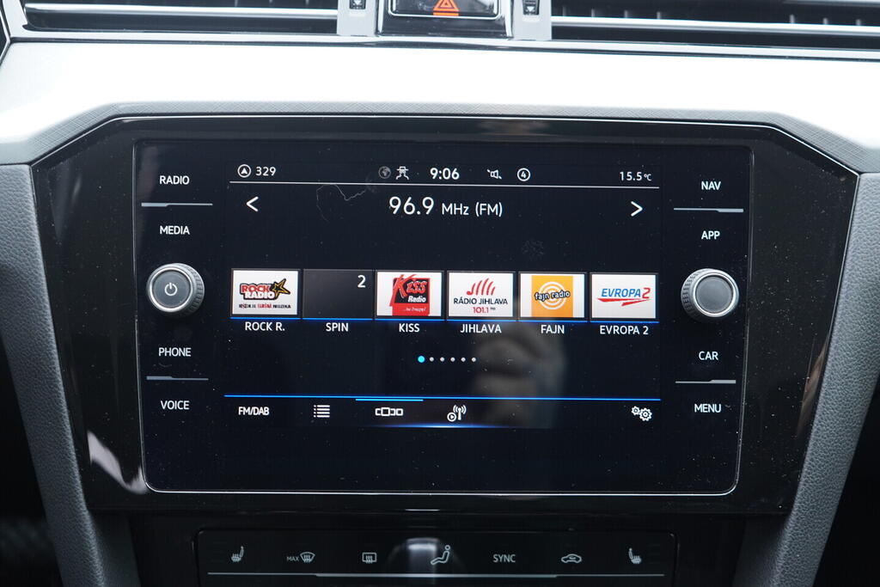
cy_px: 294
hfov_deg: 53.1
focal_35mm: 36
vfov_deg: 36.9
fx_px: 880
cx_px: 440
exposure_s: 1/40
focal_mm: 24
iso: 640
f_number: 2.8
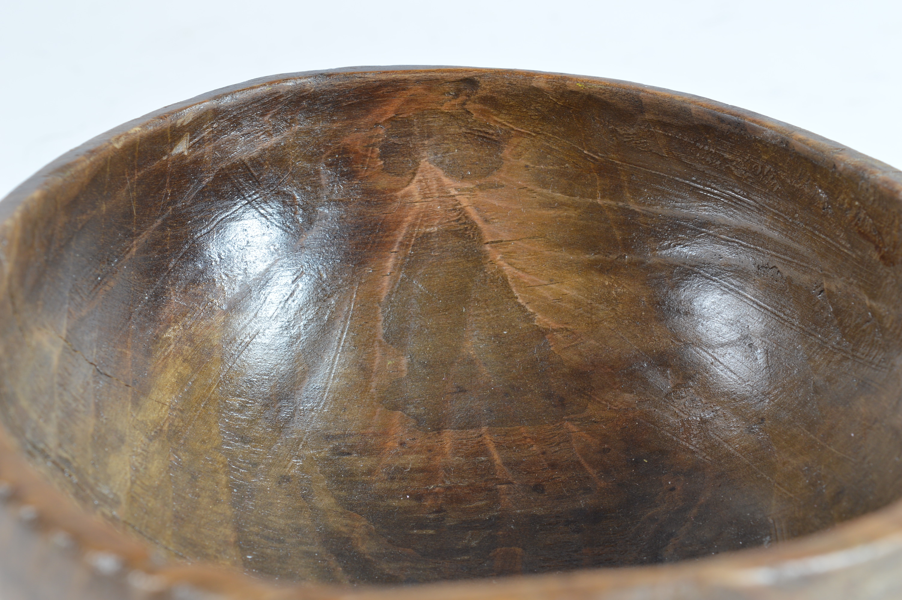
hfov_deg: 24.6
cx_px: 451
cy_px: 300
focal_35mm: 82
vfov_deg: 16.5
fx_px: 2065
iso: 100
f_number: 10
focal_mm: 55
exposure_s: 1/100
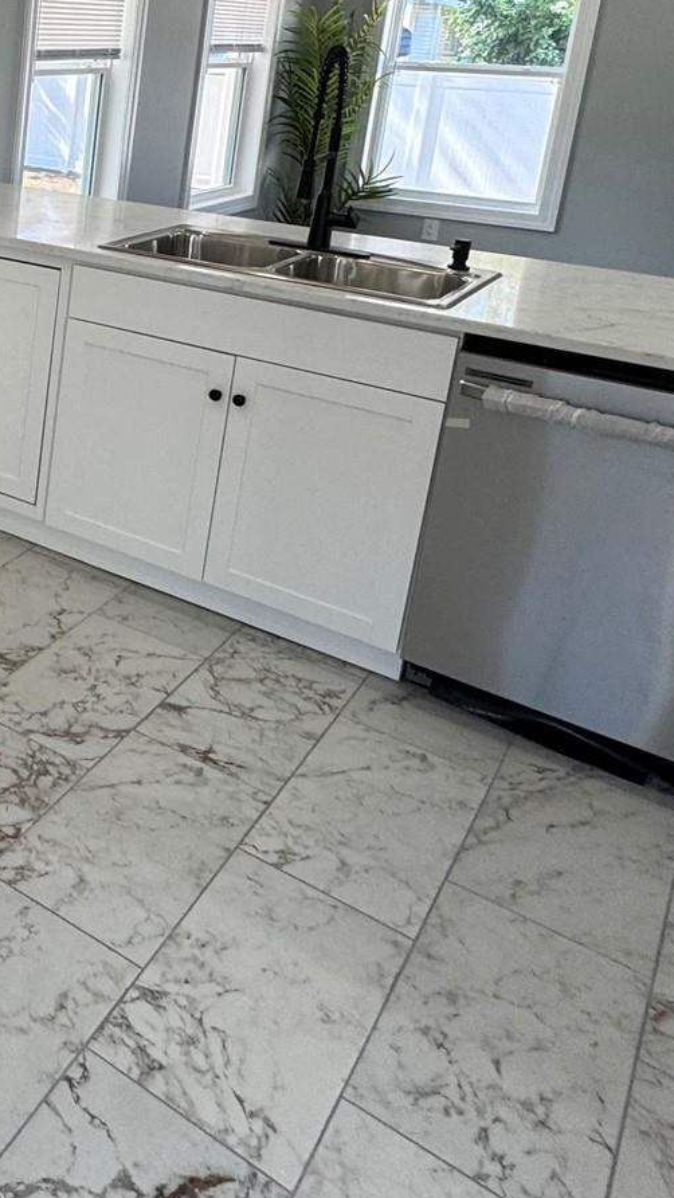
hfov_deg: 26.6
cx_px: -273
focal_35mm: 35
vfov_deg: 53.7
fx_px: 1112
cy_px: 282
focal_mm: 2.22
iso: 100
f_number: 2.2
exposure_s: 1/120
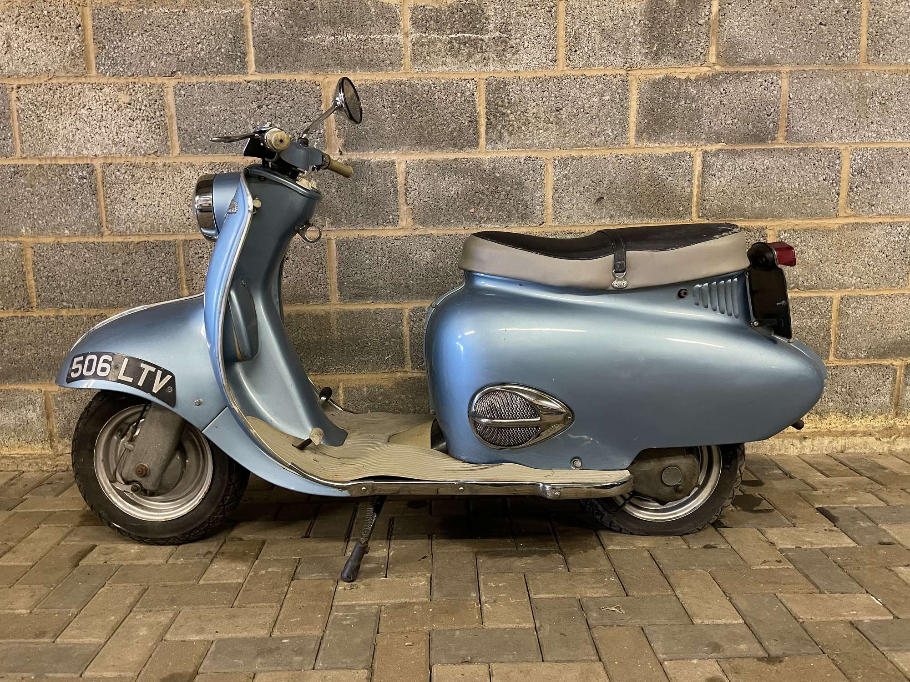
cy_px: 341
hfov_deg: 67.3
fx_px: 683
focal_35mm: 26
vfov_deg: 53.1
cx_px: 455
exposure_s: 1/33
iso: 320
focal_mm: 4.2
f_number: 1.6
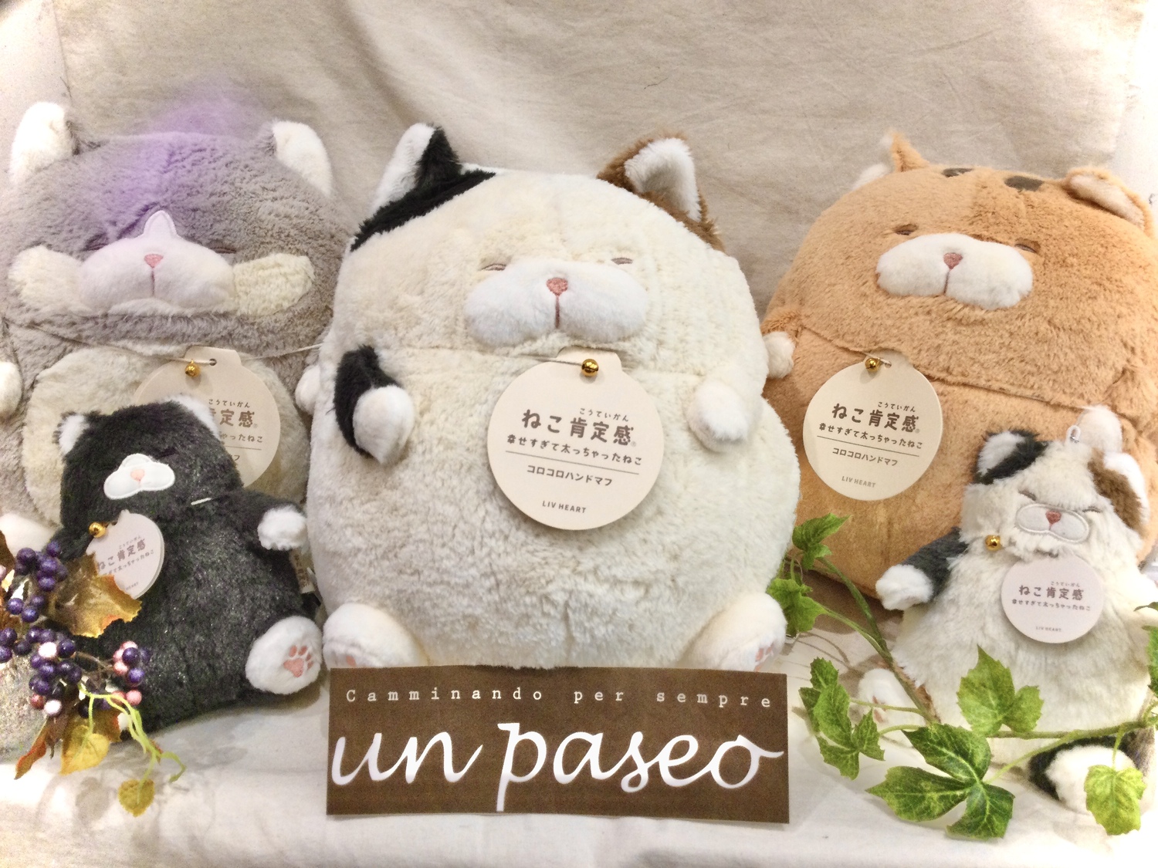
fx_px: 1037
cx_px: 579
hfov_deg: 58.4
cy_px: 434
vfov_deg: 45.4
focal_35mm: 31
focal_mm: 3.3
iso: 32
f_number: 2.4
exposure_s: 1/30
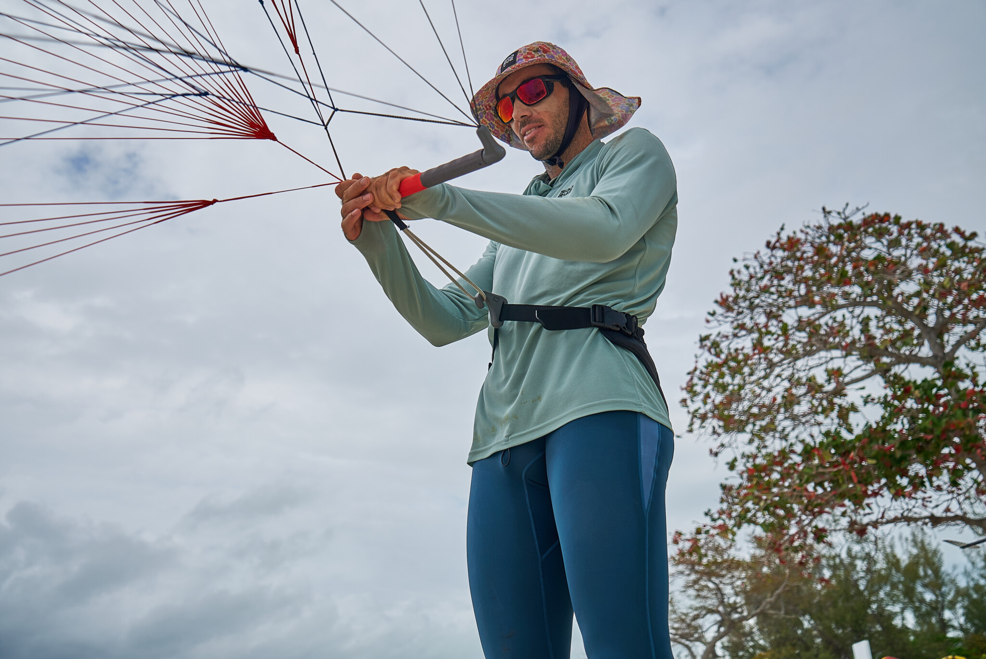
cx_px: 493
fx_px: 932
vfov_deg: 38.9
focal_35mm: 34
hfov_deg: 55.8
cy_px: 330
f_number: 4.5
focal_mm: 34
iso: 80
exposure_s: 1/400
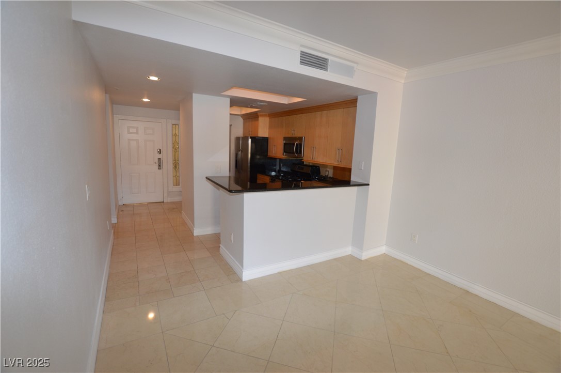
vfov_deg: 77.2
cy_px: 186
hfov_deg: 100.5
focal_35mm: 15
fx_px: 233
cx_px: 280
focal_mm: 10
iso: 400
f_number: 4.5
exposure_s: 1/80
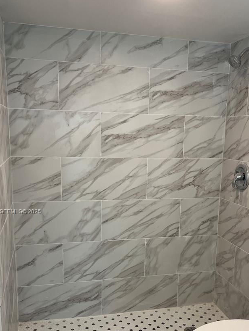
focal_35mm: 38
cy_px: 212
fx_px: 364
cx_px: 148
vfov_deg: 48.4
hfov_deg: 37.6
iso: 80
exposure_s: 1/120
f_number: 1.5
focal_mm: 5.7
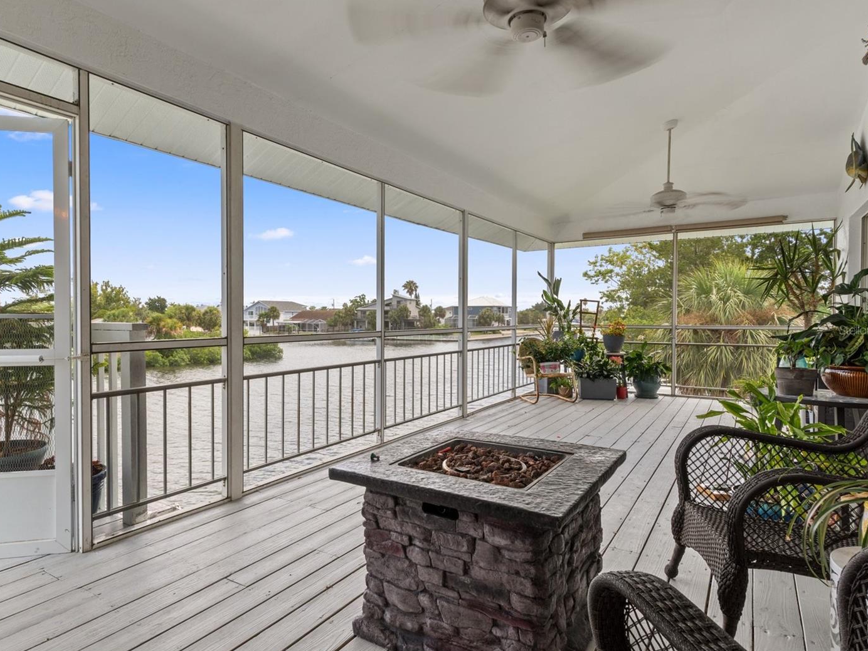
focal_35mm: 20
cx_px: 393
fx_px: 502
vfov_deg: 66.0
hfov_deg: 81.5
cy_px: 330
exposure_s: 1/30
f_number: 8
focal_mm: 12
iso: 160
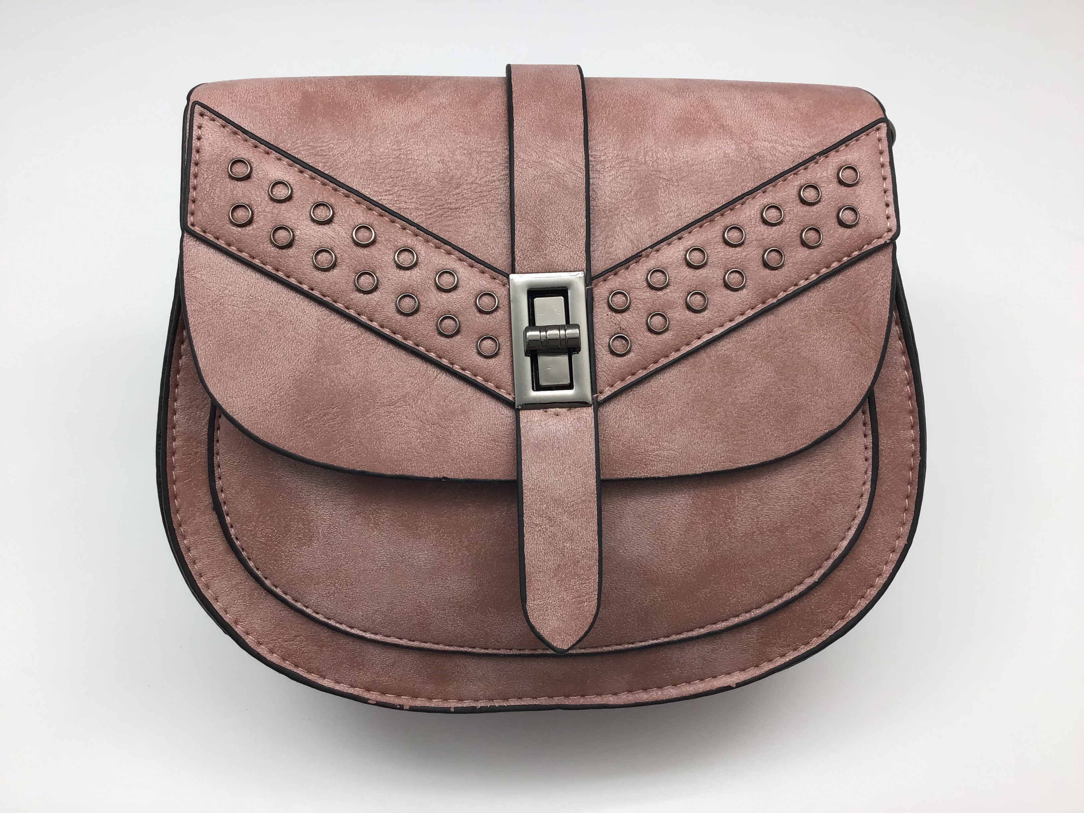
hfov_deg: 58.4
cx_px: 542
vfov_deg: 45.4
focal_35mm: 31
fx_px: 971
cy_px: 406
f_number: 2.4
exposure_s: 1/100
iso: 32
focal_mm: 3.3
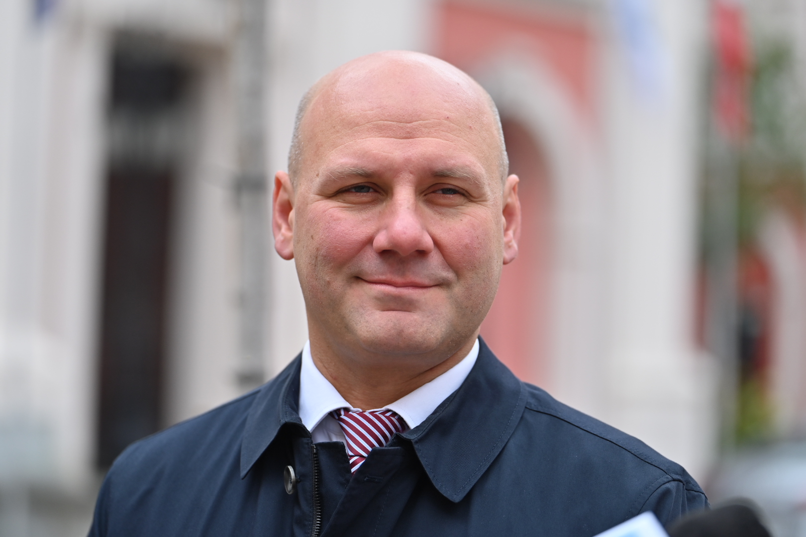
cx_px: 403
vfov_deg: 10.5
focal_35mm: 130
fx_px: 2910
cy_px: 268
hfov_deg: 15.8
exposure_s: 1/800
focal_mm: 130
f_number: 2.8
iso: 250
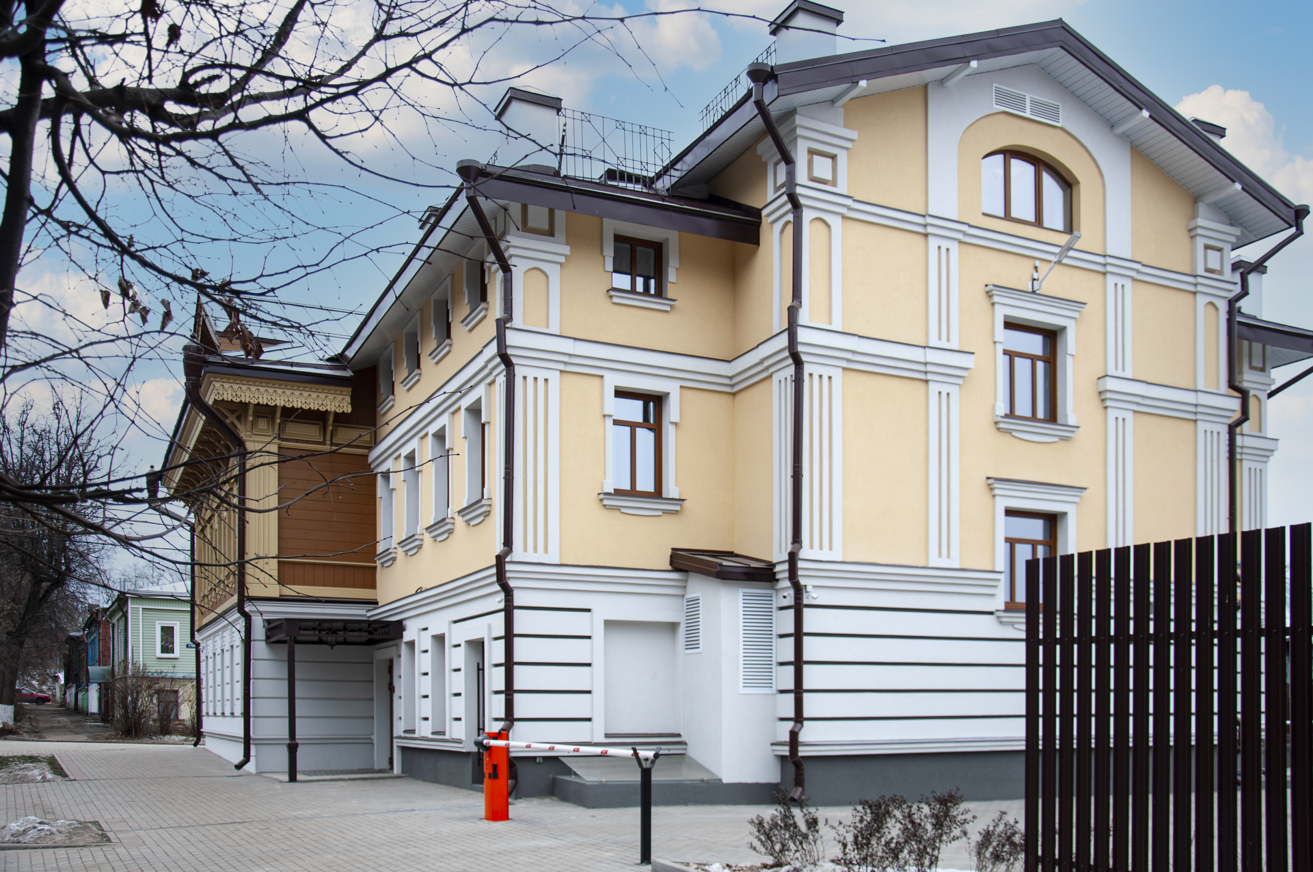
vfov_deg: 41.6
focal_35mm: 32
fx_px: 1147
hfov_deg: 59.6
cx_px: 656
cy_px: 436
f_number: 3.8
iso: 200
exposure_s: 1/60
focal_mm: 21
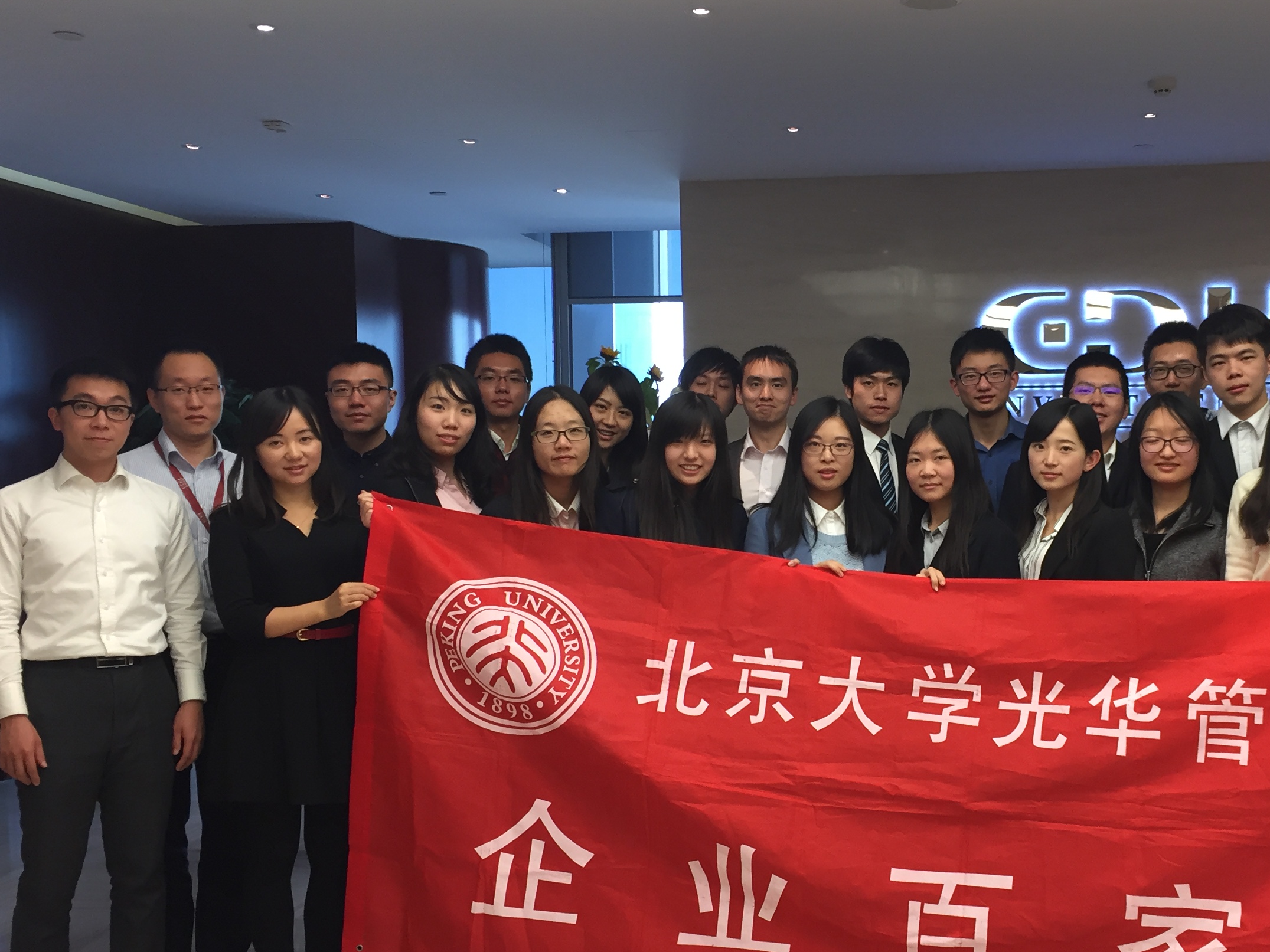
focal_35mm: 44
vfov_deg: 32.7
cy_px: 587
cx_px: 831
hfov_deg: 42.5
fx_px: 1614
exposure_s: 1/33
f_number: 2.2
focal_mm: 4.15
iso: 32
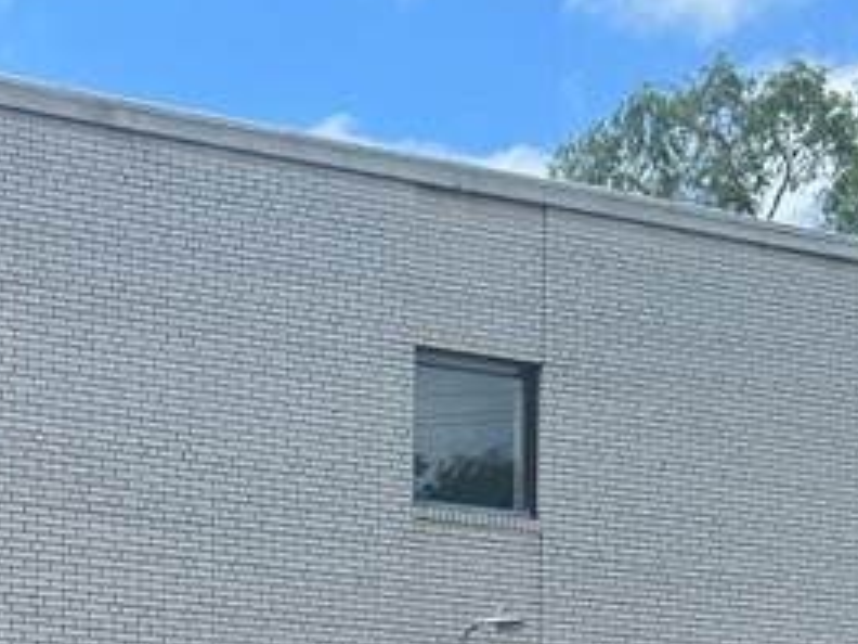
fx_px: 2503
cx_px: 72
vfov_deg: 13.9
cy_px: 898
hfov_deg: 19.1
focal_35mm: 101
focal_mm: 5.7
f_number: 1.5
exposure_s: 1/3257
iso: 50
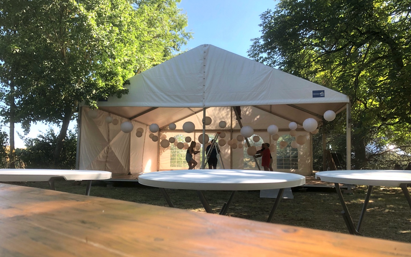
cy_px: 138
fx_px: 336
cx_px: 204
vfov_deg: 41.8
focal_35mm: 30
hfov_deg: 62.9
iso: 20
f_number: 1.8
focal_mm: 3.99
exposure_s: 1/358
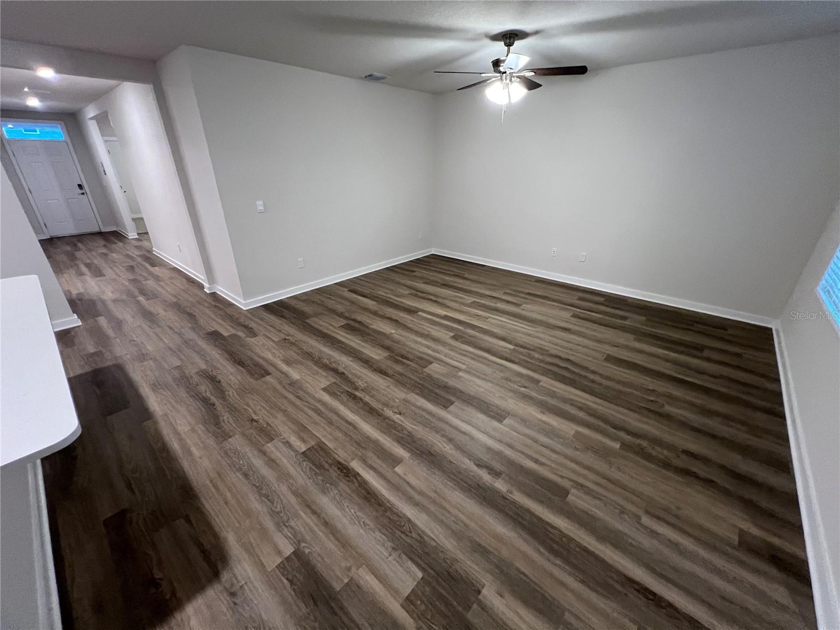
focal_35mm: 13
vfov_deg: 89.9
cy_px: 315
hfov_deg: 106.2
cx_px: 420
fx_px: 315
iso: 400
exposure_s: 1/60
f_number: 1.8
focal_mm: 1.57
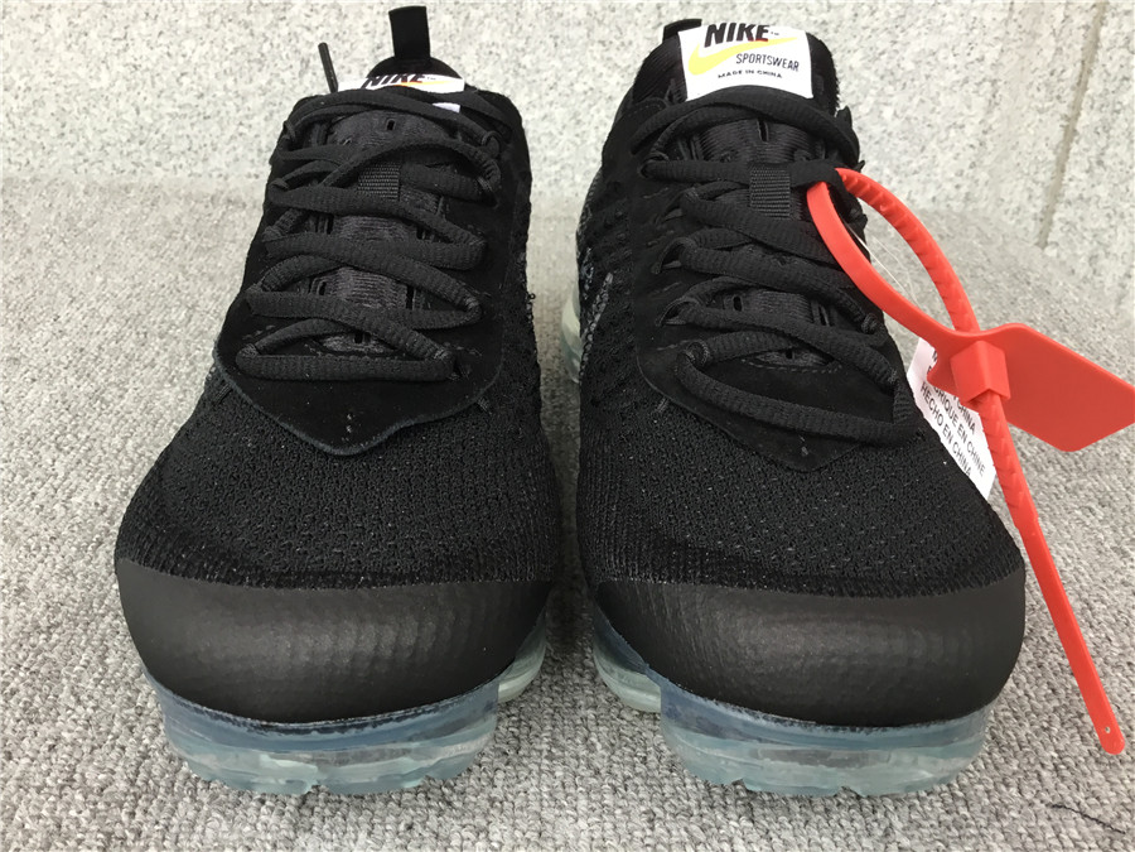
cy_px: 426
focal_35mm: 31
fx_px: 1016
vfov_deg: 45.4
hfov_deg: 58.4
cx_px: 568
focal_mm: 3.3
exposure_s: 1/33
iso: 32
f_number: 2.4
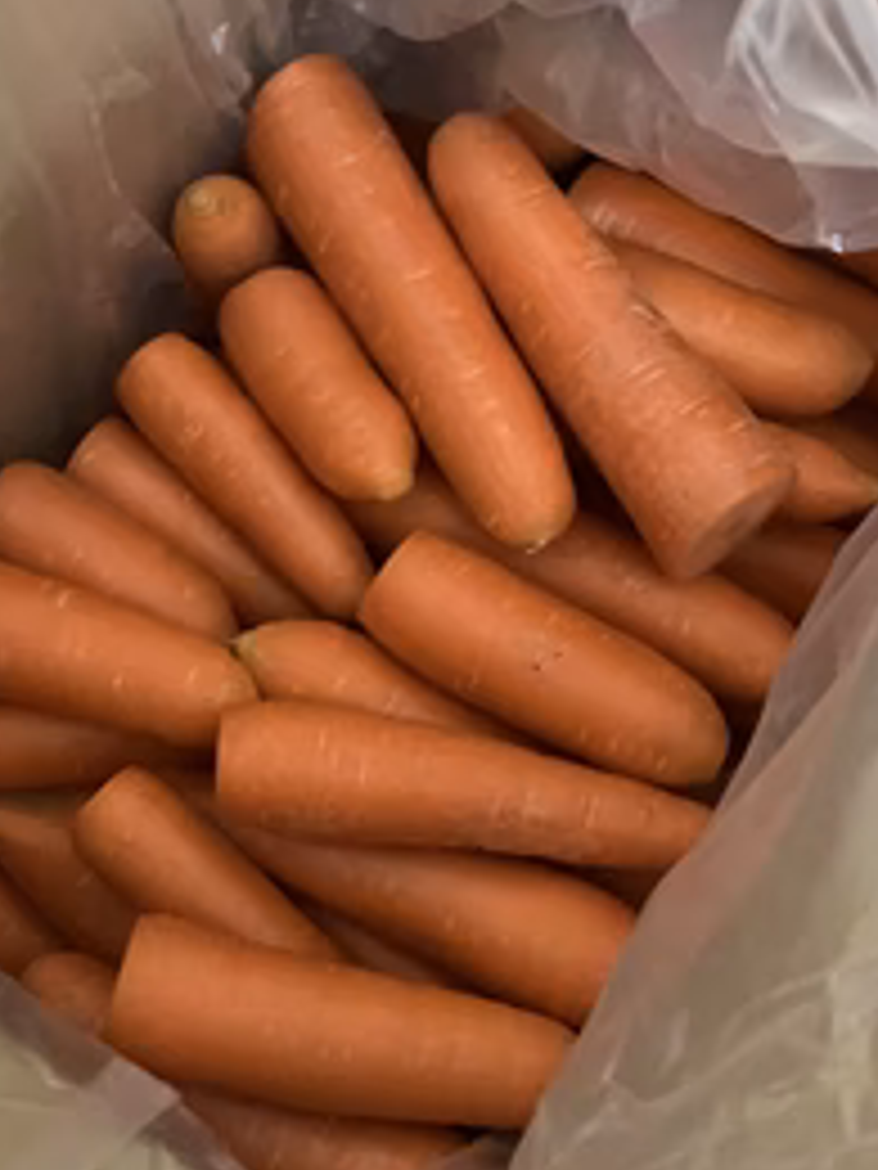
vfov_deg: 43.7
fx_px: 1454
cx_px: 356
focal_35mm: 43
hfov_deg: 33.5
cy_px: 684
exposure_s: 1/20
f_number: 1.8
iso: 640
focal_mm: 3.99
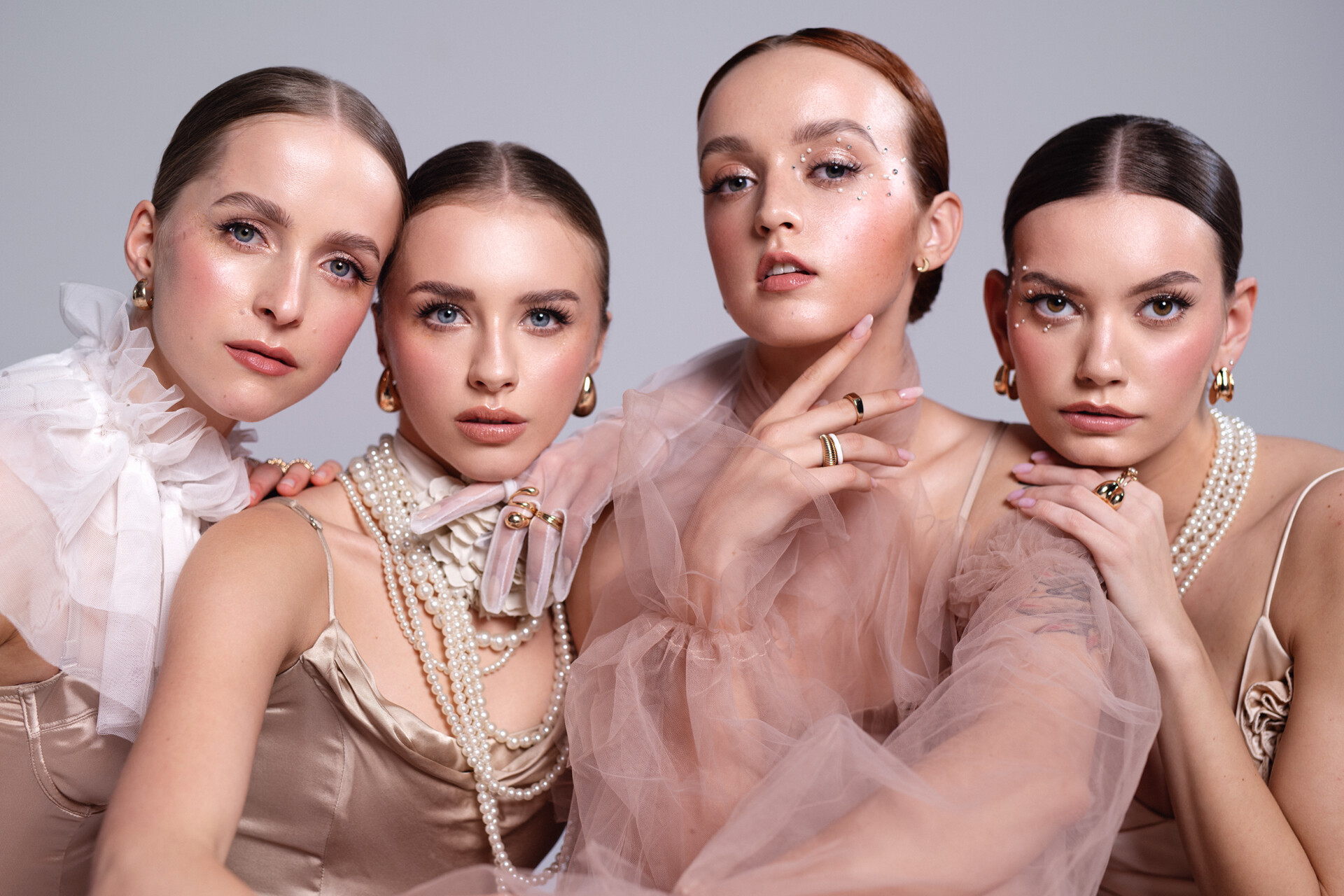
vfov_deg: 27.0
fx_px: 1867
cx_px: 672
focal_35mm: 50
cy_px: 448
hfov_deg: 39.6
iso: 125
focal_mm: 50
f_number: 2.8
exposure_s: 1/160
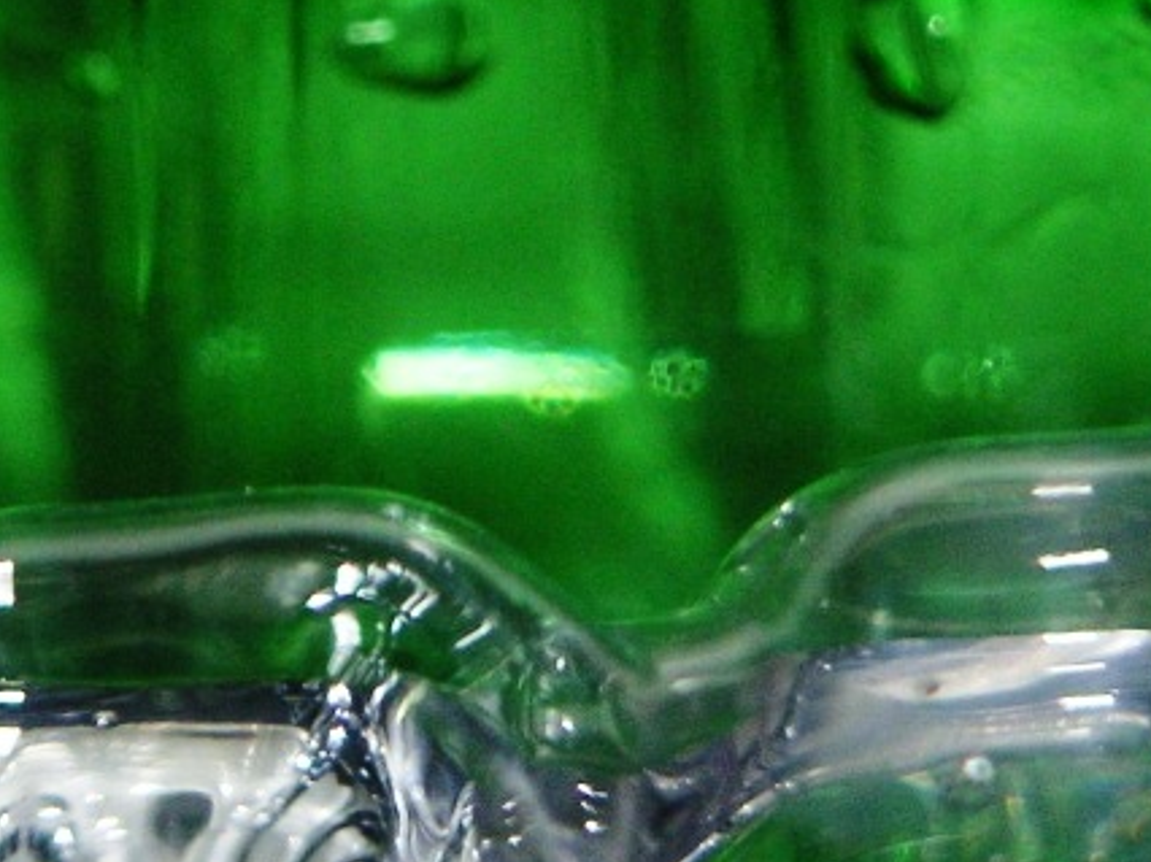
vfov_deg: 5.6
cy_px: 616
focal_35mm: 267
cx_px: -154
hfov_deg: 7.4
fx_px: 8873
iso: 160
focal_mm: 17.1
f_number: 8
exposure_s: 1/111
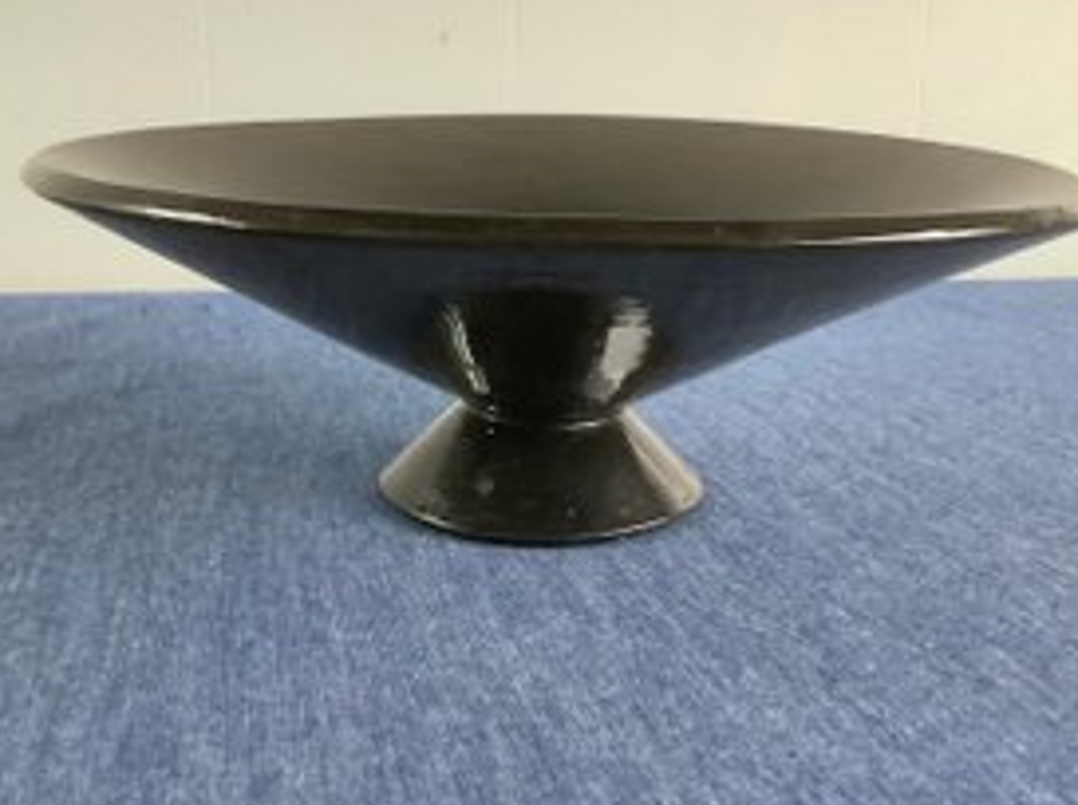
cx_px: 539
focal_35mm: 39
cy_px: 333
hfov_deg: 47.9
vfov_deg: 36.6
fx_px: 1213
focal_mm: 3.3
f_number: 2.4
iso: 400
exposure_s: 1/60
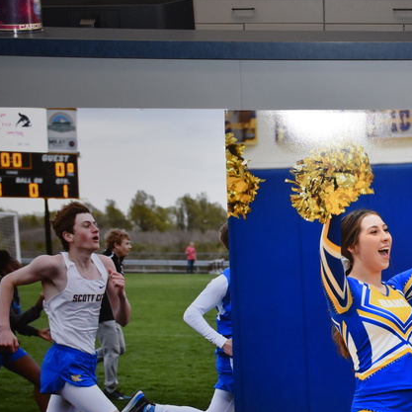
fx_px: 1266
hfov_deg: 17.8
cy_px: 325
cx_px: 460
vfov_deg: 18.3
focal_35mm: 94
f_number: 4.2
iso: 900
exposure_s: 1/125
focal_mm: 30
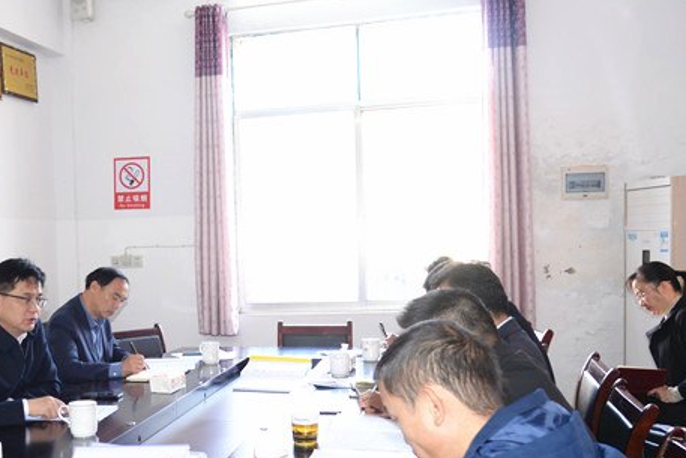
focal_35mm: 42
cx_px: 186
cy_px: 288
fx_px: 801
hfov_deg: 45.1
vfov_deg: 31.8
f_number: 5.6
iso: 800
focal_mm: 24
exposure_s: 1/60
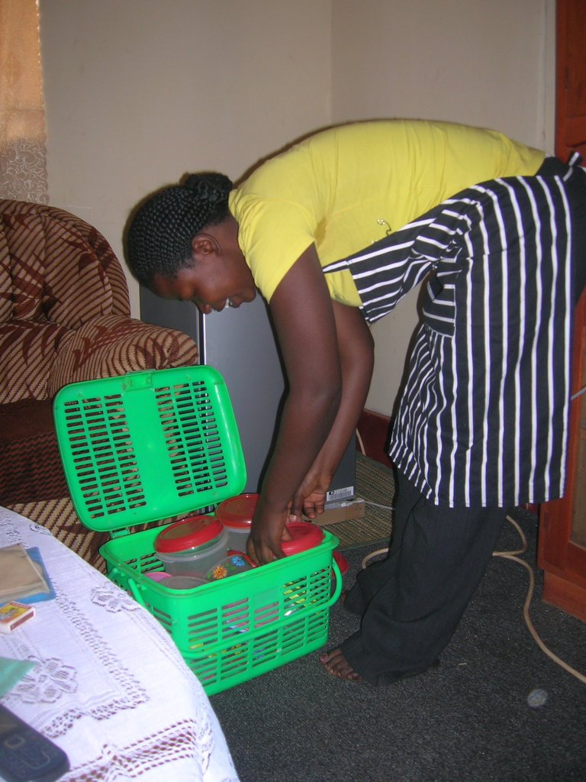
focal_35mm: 34
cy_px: 391
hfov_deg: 41.8
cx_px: 293
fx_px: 767
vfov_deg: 54.0
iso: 50
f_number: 2.9
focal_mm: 5.7
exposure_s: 1/60.1
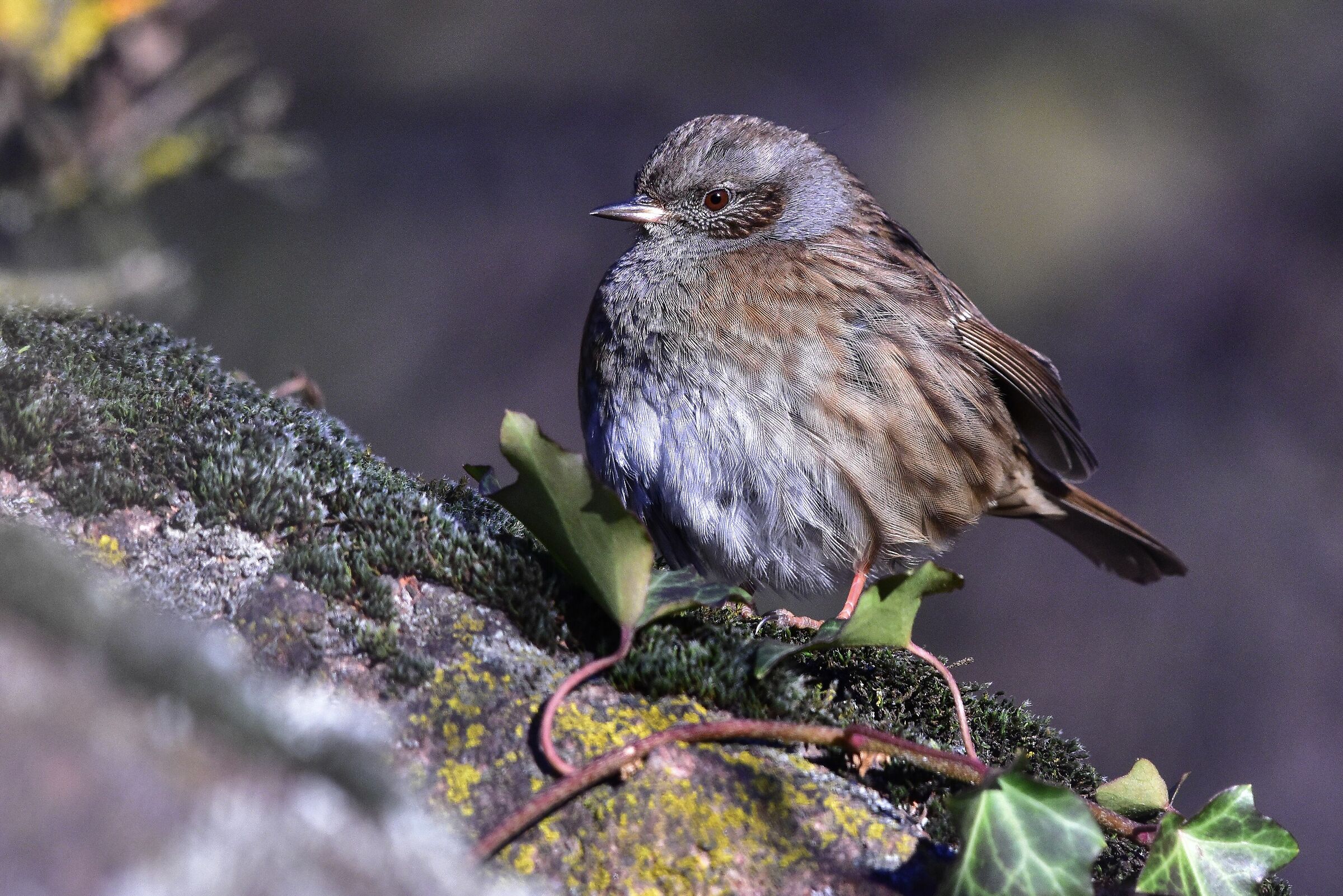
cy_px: 448
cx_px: 672
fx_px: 27988
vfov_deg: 1.8
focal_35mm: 750
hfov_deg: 2.7
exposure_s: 1/1600
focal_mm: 500
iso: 1000
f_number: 7.1
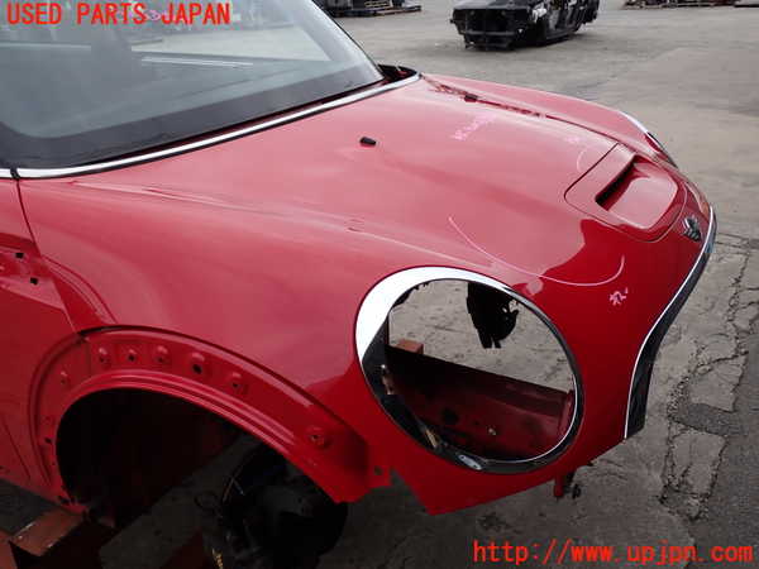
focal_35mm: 32
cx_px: 380
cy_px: 284
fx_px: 702
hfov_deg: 56.8
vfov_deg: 44.2
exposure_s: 1/400
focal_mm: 5.79
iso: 100
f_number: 3.2
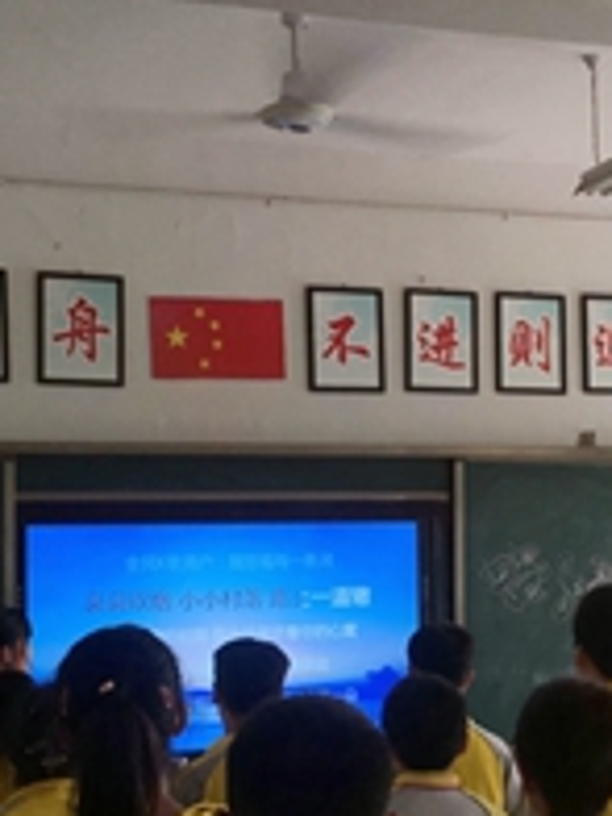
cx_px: 491
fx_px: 1744
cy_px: 477
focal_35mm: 74
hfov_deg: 19.7
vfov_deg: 26.3
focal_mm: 4.15
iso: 32
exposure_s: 1/50
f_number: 2.2
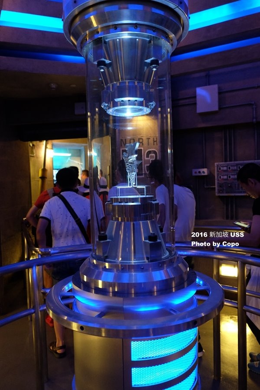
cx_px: 130
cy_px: 195
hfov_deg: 47.9
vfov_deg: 67.4
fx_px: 292
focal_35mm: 27
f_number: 3.2
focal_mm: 18
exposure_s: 1/15
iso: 2500
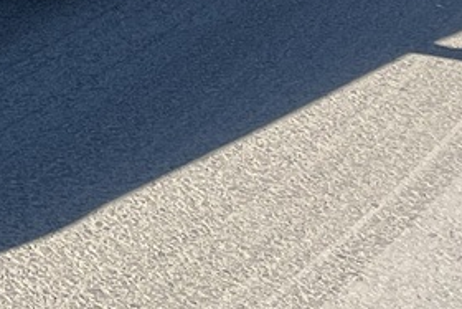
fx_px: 1785
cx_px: -573
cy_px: -243
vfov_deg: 9.4
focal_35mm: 139
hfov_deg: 12.3
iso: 50
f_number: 1.5
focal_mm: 5.7
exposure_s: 1/1377
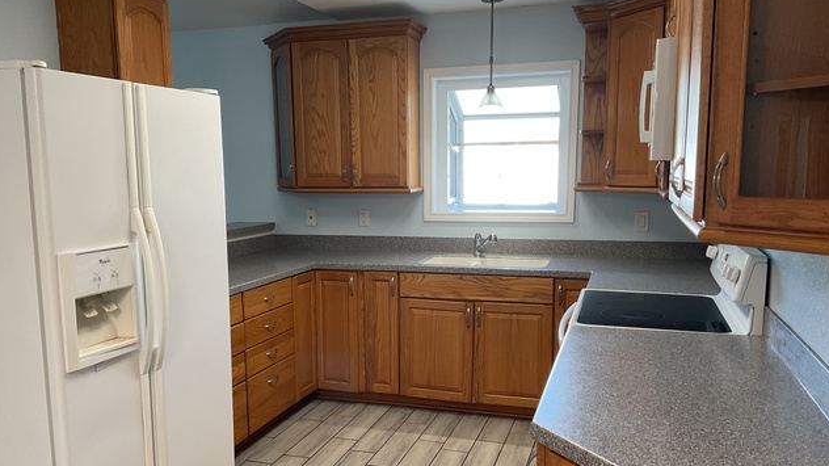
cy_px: 278
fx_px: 703
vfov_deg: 36.5
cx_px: 413
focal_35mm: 32
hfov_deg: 61.0
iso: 50
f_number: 1.8
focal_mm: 3
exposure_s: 1/60
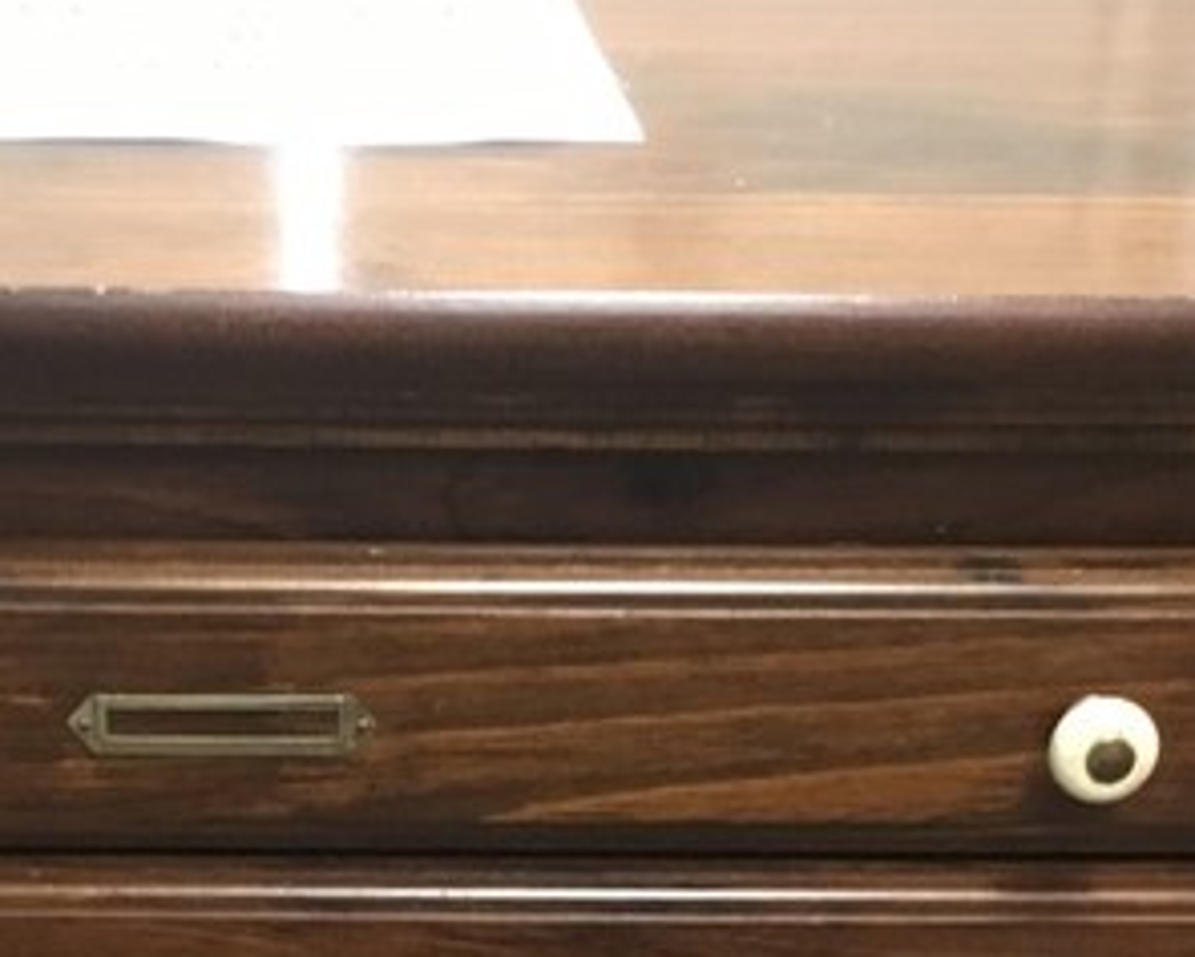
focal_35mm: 74
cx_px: 192
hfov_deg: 25.2
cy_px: 1143
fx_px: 2618
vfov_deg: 19.5
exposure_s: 1/15
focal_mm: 4.15
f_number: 2.2
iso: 200
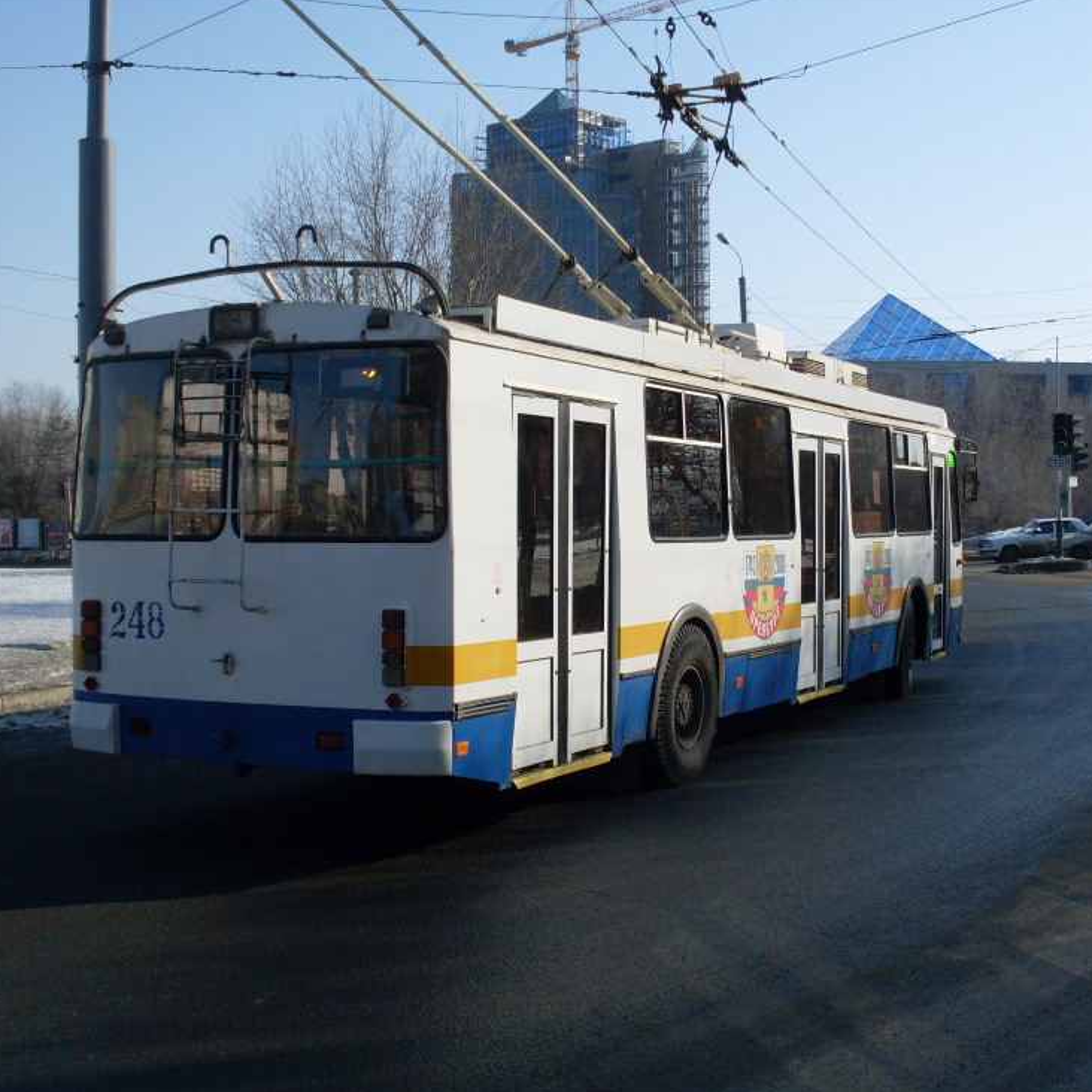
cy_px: 562
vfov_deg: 36.1
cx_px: 610
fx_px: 1677
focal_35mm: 47
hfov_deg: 36.0
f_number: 8.4
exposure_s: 1/250
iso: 80
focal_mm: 6.3
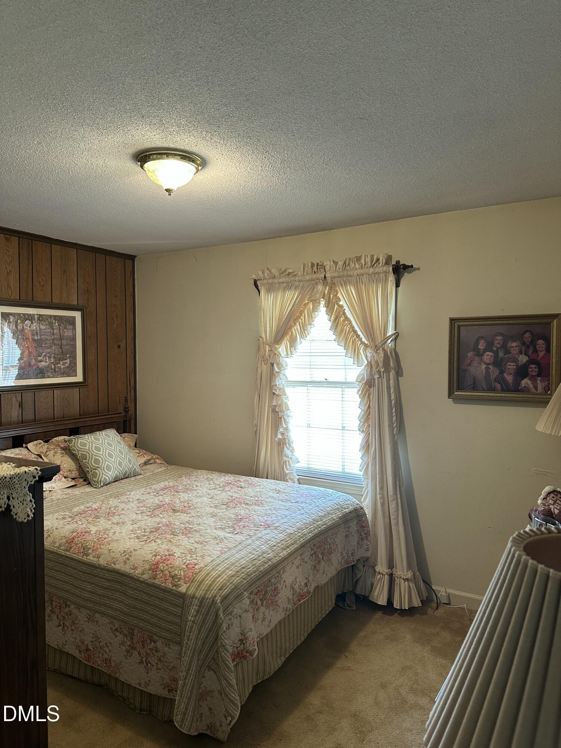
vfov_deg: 71.6
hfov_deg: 56.8
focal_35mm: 24
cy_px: 374
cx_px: 280
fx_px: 519
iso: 200
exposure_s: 1/60
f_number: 1.78
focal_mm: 6.86
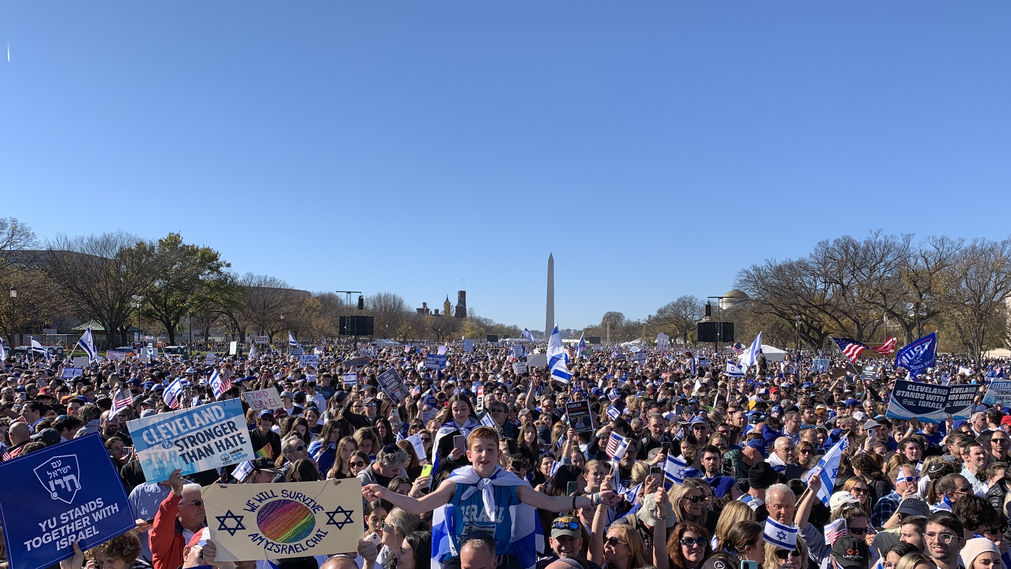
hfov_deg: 66.1
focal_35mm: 29
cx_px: 508
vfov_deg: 39.9
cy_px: 360
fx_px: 777
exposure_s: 1/1718
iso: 25
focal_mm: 4.25
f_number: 1.8
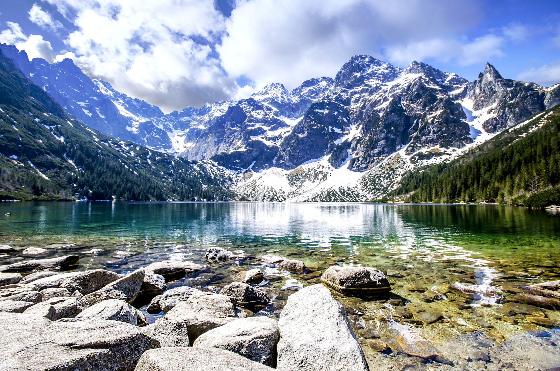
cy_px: 186
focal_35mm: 15
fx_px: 233
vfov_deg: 77.1
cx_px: 280
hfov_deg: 100.5
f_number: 11
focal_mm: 10
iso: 200
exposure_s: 1/125
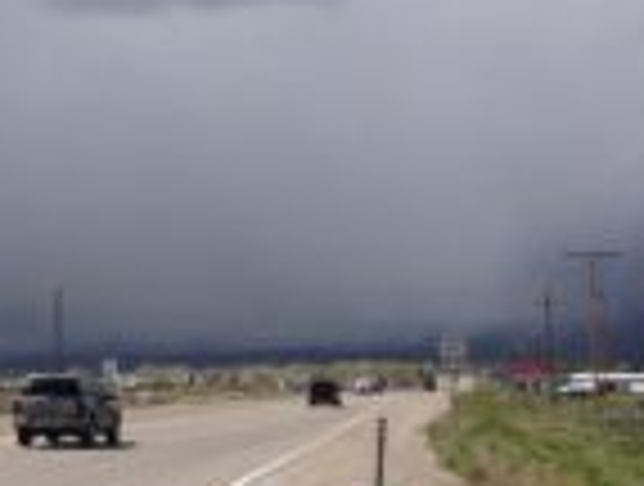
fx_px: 1716
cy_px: 216
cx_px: -45
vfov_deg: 16.1
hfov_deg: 20.4
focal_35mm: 92
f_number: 2.4
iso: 50
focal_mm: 4.13
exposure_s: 1/2857
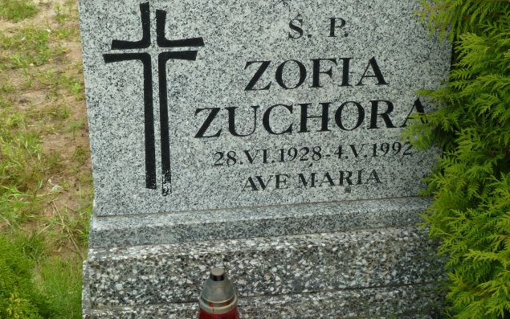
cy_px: 144
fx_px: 876
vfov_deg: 20.6
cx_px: 256
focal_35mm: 63
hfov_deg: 32.5
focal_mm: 9.7
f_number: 3.9
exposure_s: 1/125
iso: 80
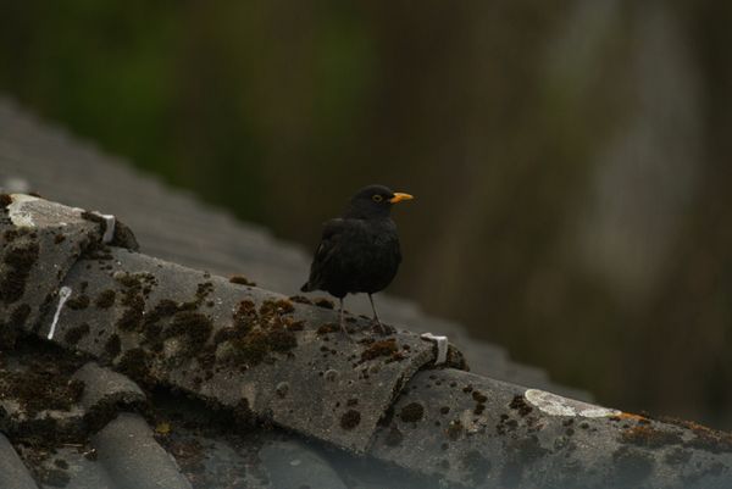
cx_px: 366
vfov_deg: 2.8
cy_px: 244
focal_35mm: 500
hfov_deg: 4.1
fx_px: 10174
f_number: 5.6
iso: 3200
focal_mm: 500
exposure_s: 1/750
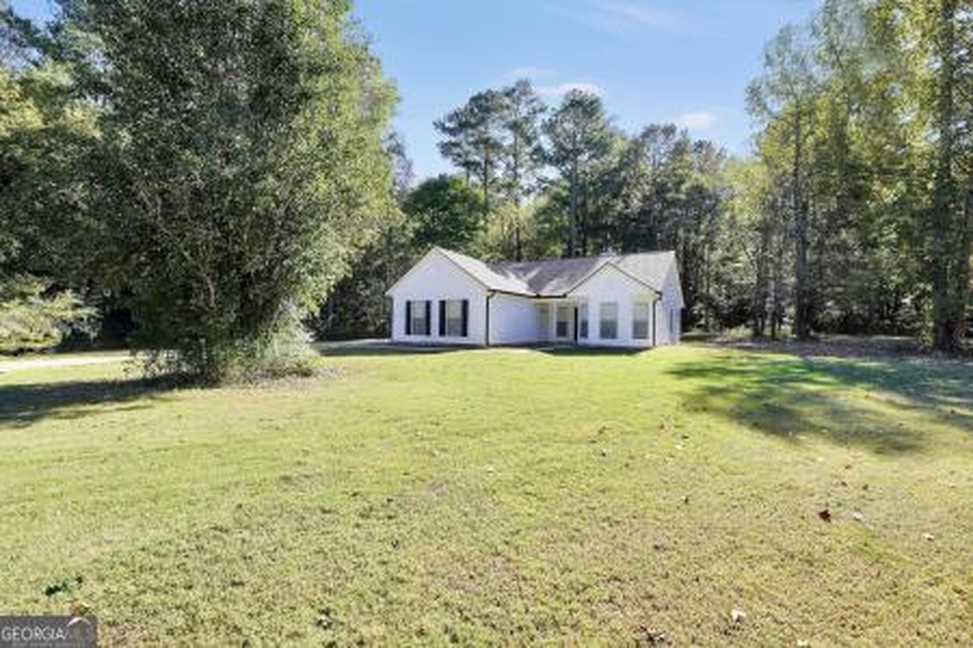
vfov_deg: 77.3
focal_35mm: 15
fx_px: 405
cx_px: 486
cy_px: 324
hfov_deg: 100.4
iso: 100
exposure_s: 1/100
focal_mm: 10
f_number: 7.1
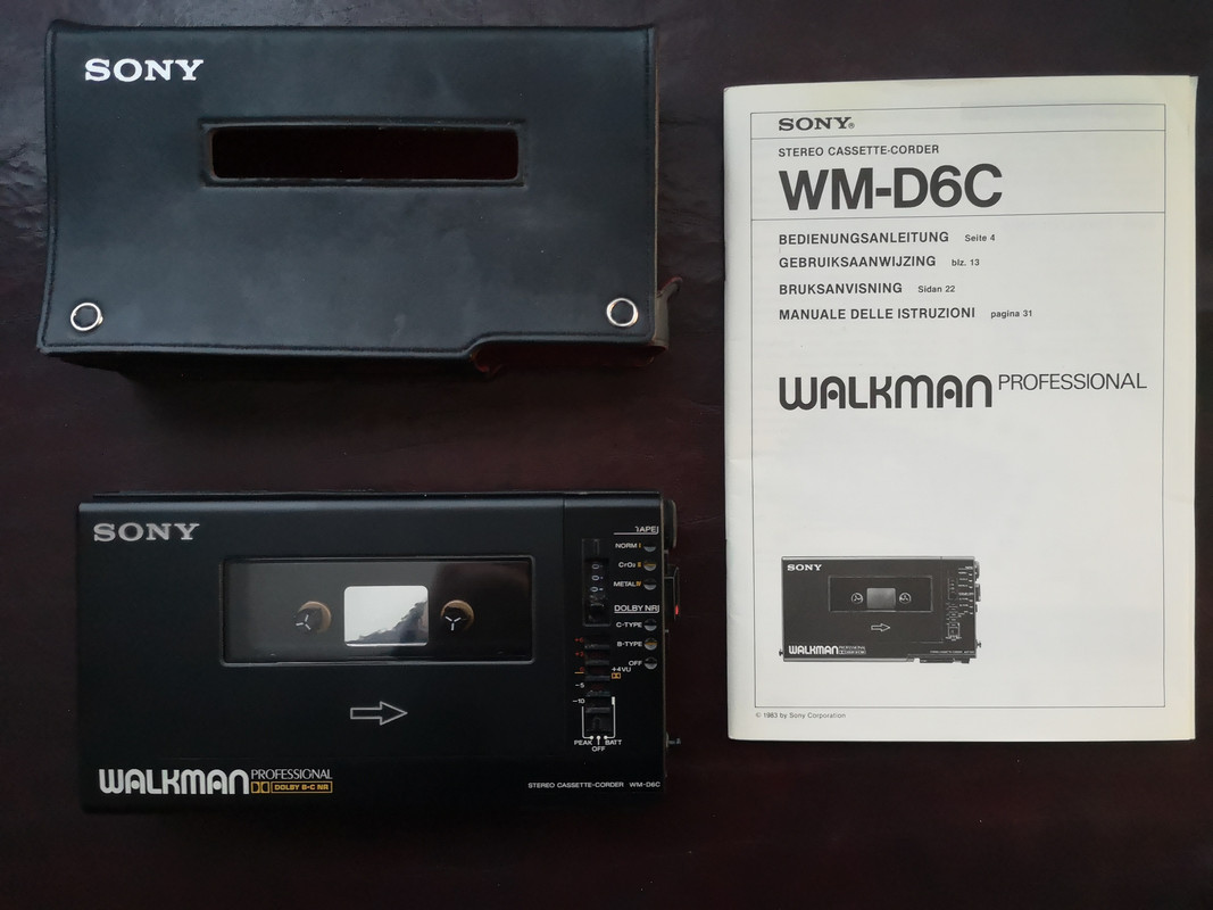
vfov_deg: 51.3
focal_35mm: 27
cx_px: 606
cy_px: 455
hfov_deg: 65.3
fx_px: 946
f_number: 1.8
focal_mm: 3.95
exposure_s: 1/33.3
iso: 500
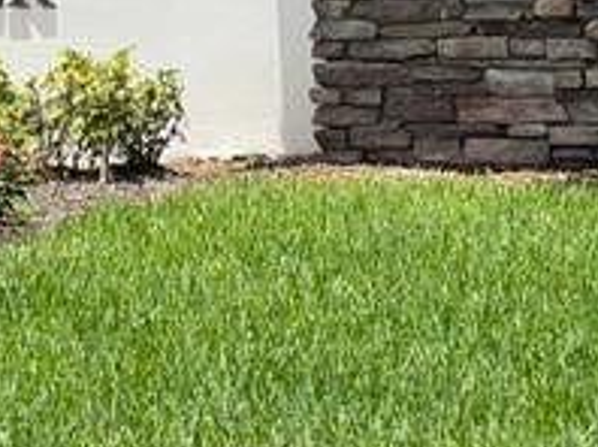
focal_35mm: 249
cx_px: -220
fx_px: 4296
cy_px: -157
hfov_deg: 7.8
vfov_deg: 5.9
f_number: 2.8
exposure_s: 1/649
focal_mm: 9
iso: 32
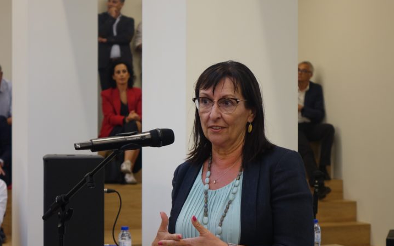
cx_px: 197
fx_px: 880
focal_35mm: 82
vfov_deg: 15.9
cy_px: 127
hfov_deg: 25.2
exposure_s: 1/80
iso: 400
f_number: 2.8
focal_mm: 29.37
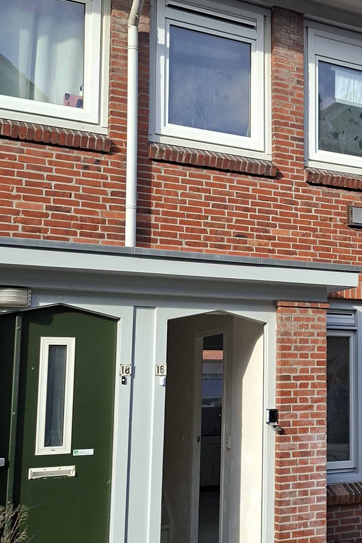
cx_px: 379
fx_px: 799
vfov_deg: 37.5
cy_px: 273
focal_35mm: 53
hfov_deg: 24.2
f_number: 1.8
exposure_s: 1/923
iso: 50
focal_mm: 5.54
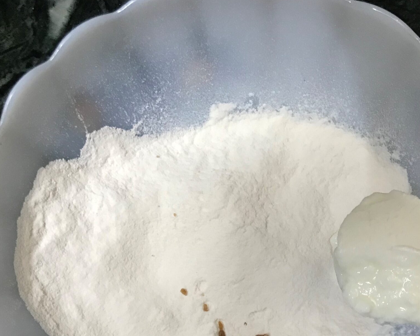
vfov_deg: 32.1
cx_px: 268
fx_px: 572
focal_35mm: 46
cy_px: 253
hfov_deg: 40.0
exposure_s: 1/17
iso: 64
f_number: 1.8
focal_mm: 3.99
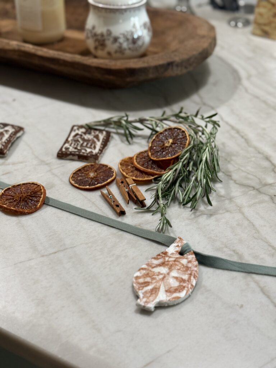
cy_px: 184
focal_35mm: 48
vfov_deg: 39.7
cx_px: 138
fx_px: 510
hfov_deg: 30.3
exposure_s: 1/40
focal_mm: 6.76
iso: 320
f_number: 1.78
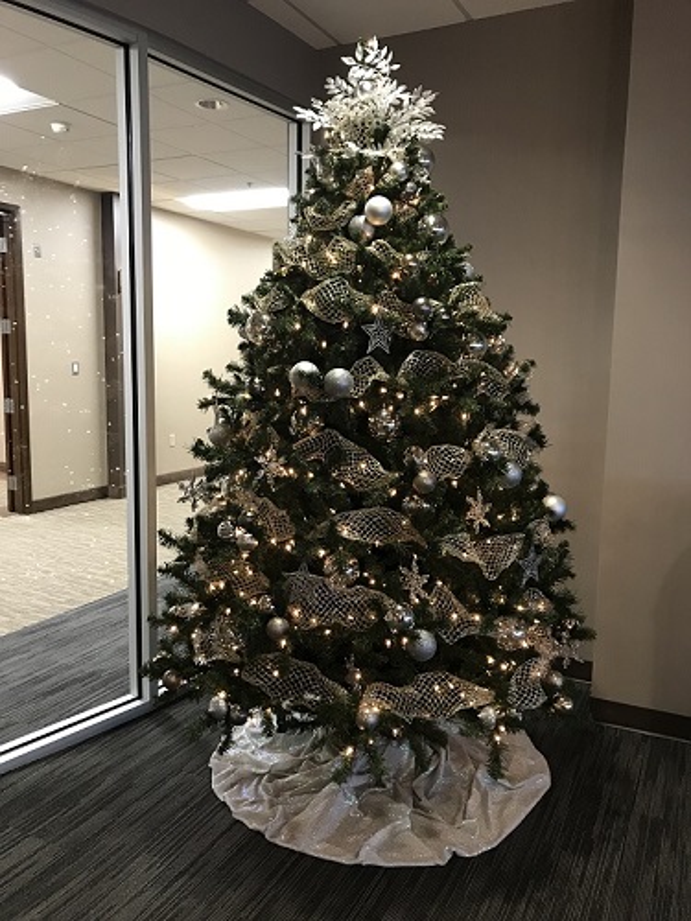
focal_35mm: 28
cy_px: 460
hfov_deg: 49.7
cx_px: 346
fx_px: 745
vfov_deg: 63.4
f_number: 1.8
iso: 64
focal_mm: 3.99
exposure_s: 1/15
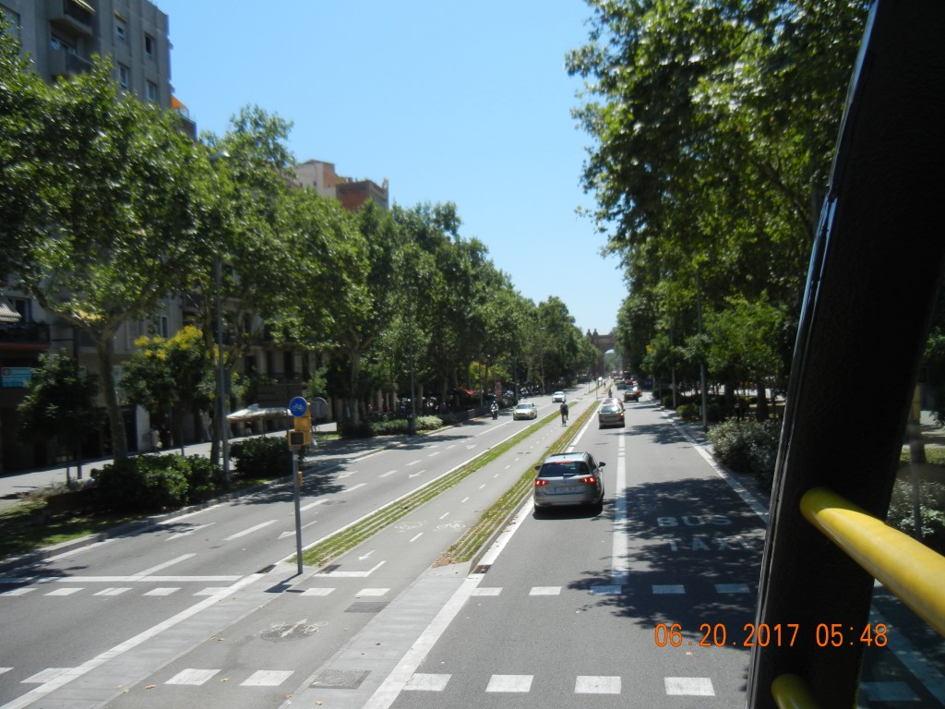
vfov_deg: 46.8
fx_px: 819
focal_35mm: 30
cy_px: 354
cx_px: 472
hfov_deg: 60.0
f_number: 7
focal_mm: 5.4
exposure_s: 1/394
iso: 160
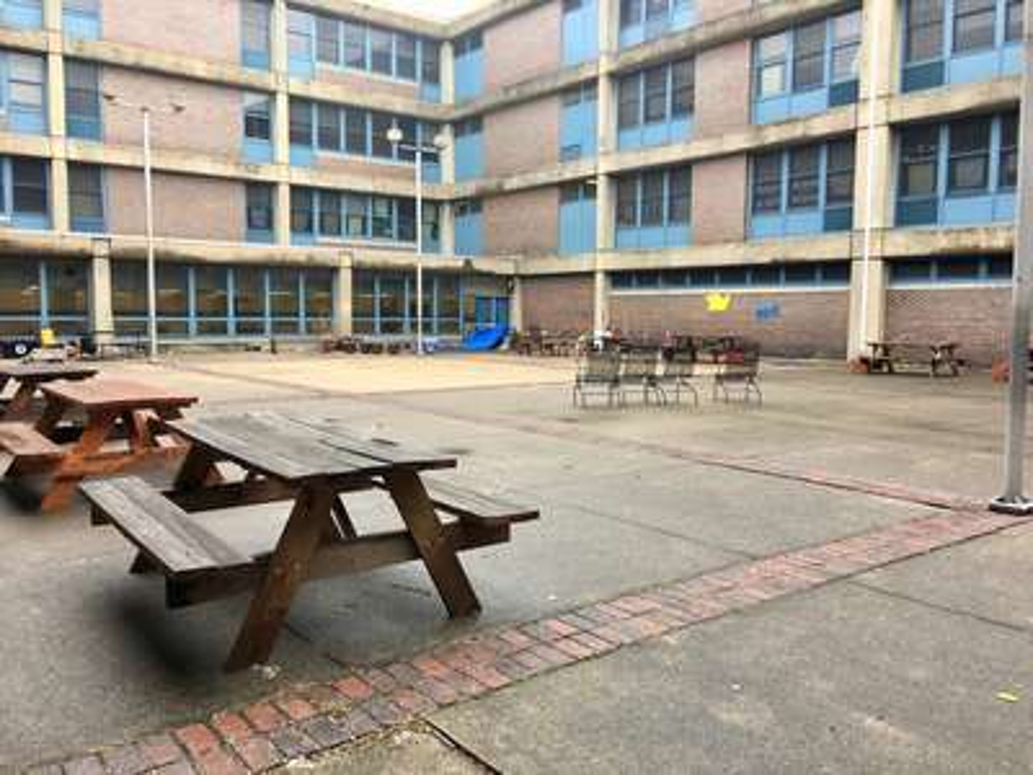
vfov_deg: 48.2
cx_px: 516
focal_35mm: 29
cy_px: 388
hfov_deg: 61.7
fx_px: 865
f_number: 2.2
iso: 32
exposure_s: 1/60
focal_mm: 4.15
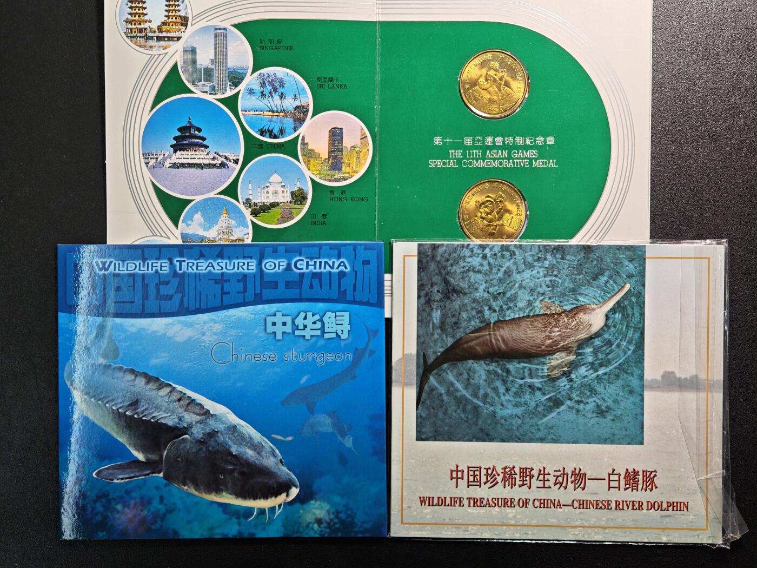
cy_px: 284
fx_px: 1312
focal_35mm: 60
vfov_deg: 24.4
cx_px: 378
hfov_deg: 32.2
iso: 500
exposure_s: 1/101
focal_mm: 9
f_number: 2
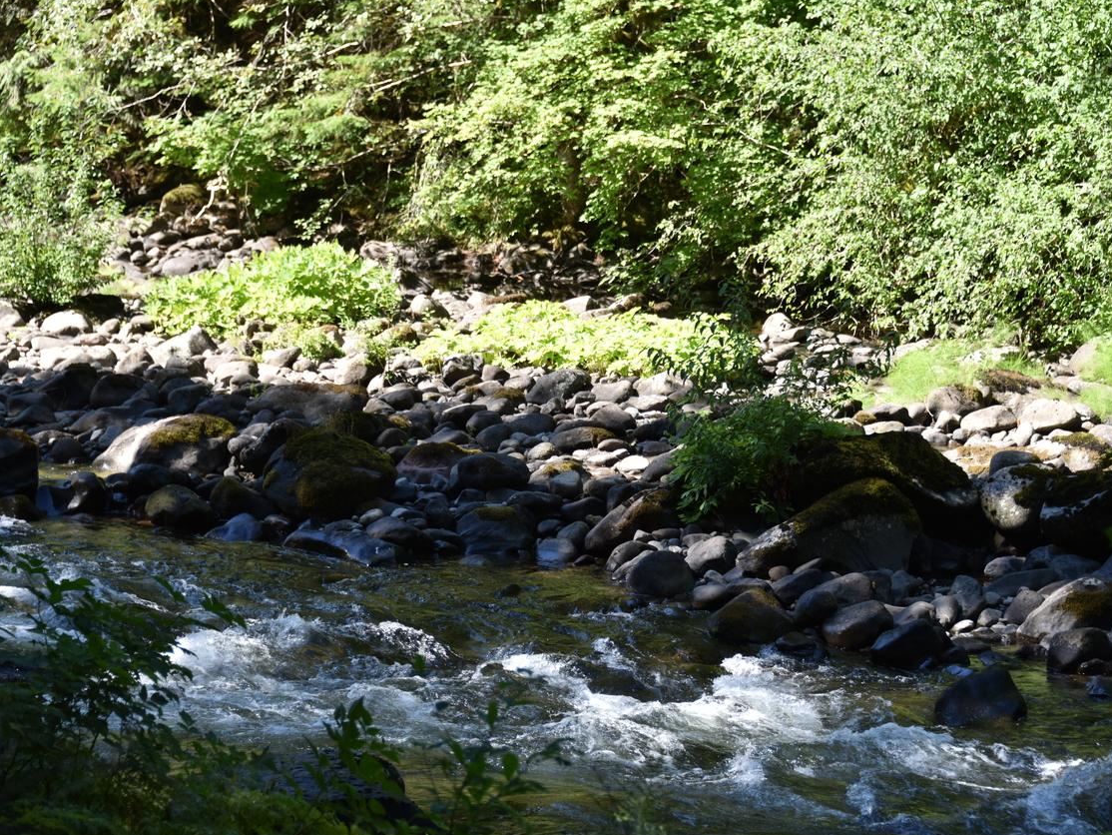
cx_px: 574
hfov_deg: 17.0
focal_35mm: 116
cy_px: 421
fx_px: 3727
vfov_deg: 12.8
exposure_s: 1/250
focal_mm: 105
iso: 220
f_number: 5.3
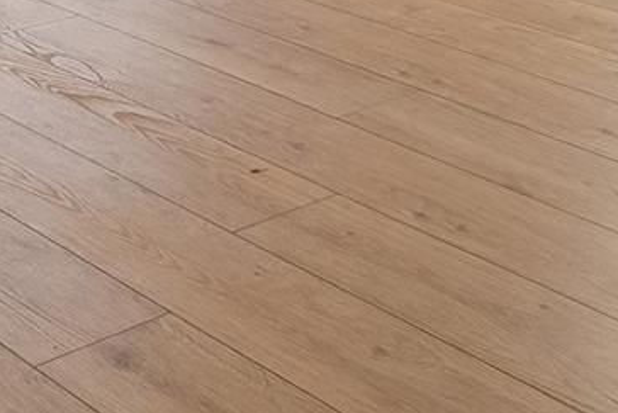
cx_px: -3
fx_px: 1546
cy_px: -494
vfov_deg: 12.7
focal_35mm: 90
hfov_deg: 21.8
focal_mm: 16
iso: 400
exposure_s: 1/50
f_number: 8
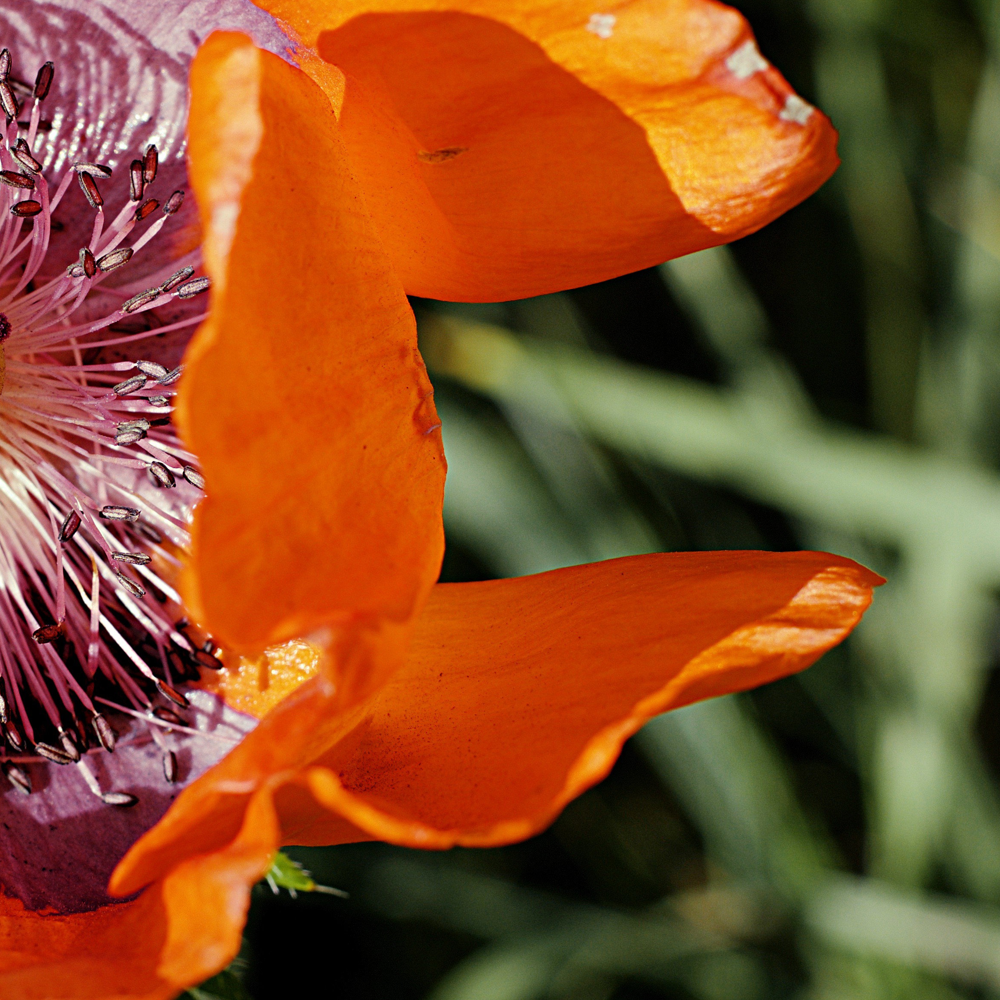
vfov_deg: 10.7
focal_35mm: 164
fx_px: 5360
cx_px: 42
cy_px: 509
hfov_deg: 10.6
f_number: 7.1
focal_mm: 50
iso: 100
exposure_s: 1/200
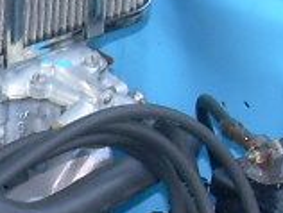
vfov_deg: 5.6
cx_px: -100
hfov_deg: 7.4
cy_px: 143
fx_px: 2170
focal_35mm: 265
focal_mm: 6.7
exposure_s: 1/30
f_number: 2.8
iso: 50
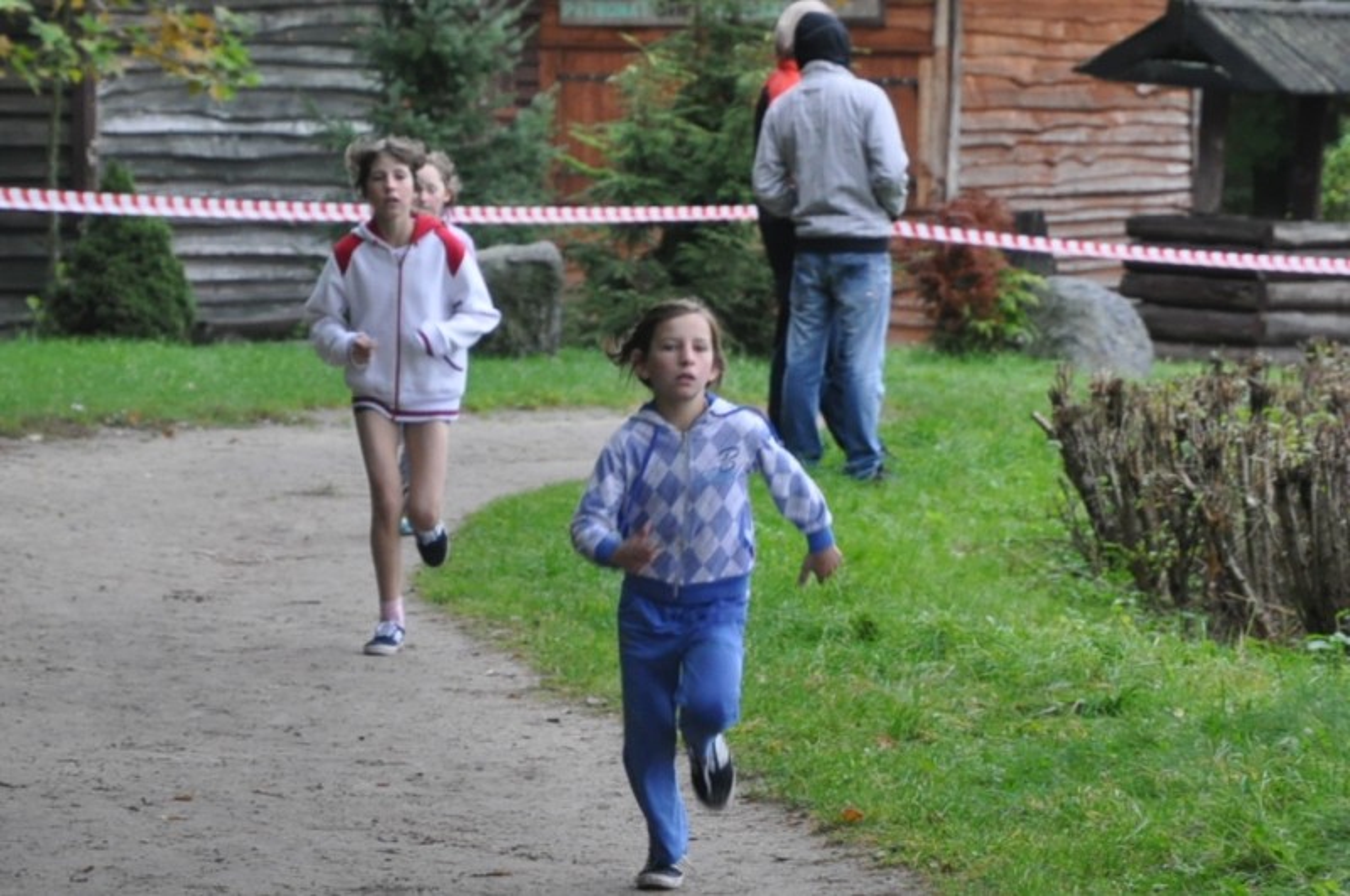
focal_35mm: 128
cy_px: 448
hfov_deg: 16.1
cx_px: 675
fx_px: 4774
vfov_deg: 10.7
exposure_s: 1/100
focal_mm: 85
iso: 1000
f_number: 5.6
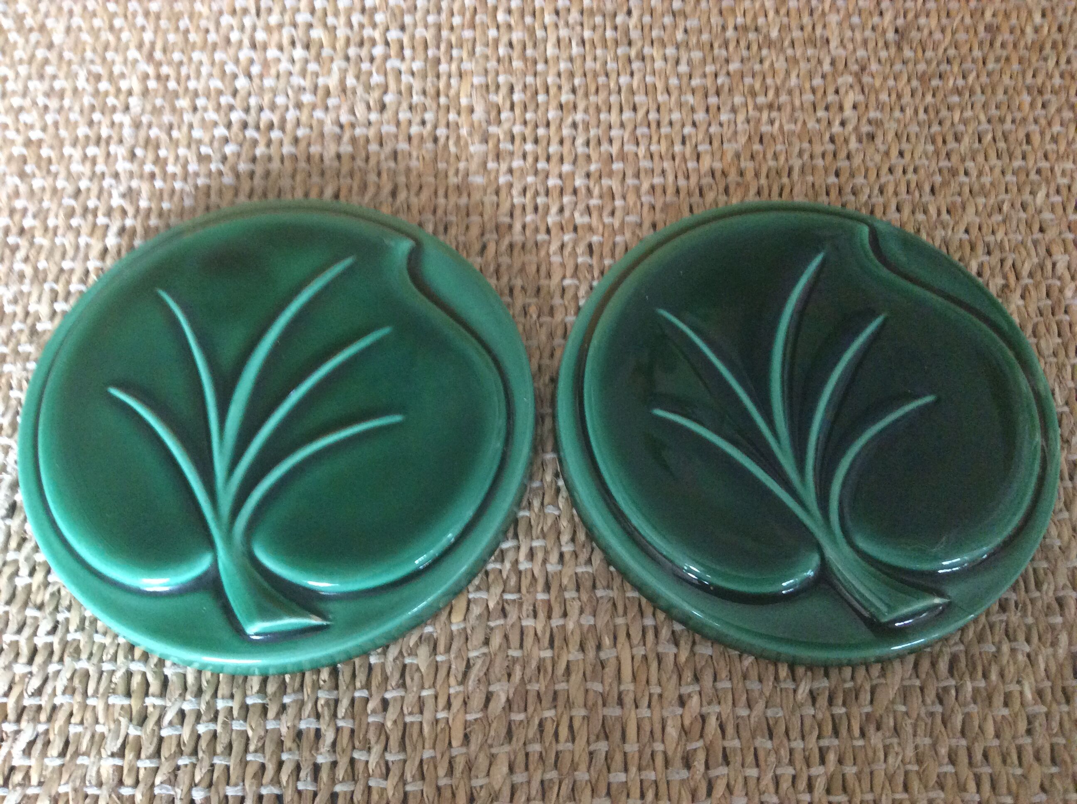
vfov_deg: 44.1
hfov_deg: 56.9
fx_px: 994
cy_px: 402
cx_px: 538
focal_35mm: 32
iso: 200
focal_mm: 3.3
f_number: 2.4
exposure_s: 1/25
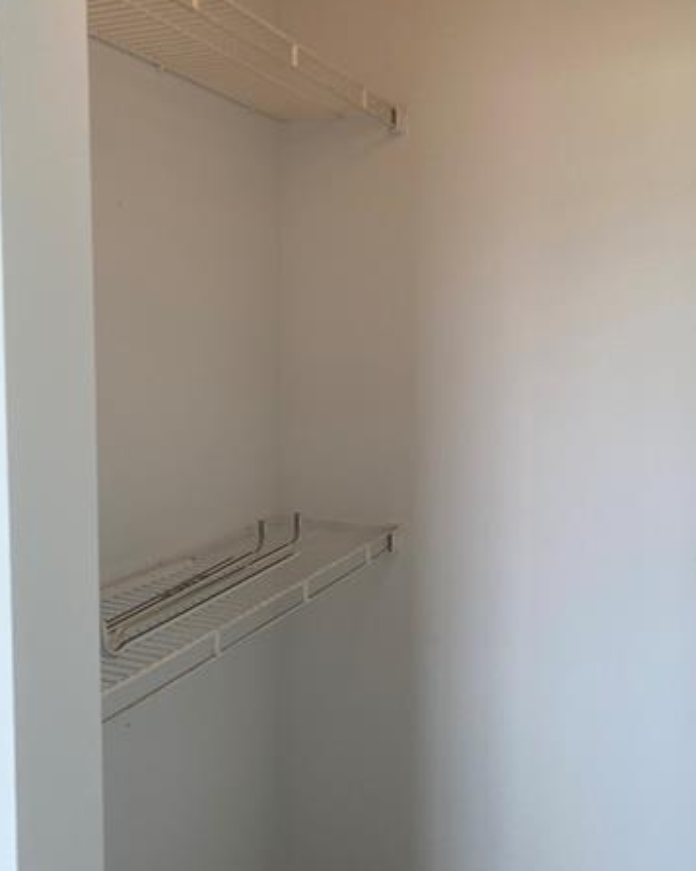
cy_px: 406
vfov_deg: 52.8
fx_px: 876
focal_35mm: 34
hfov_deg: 43.3
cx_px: 381
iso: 100
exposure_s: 1/120
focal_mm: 4.25
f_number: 1.8
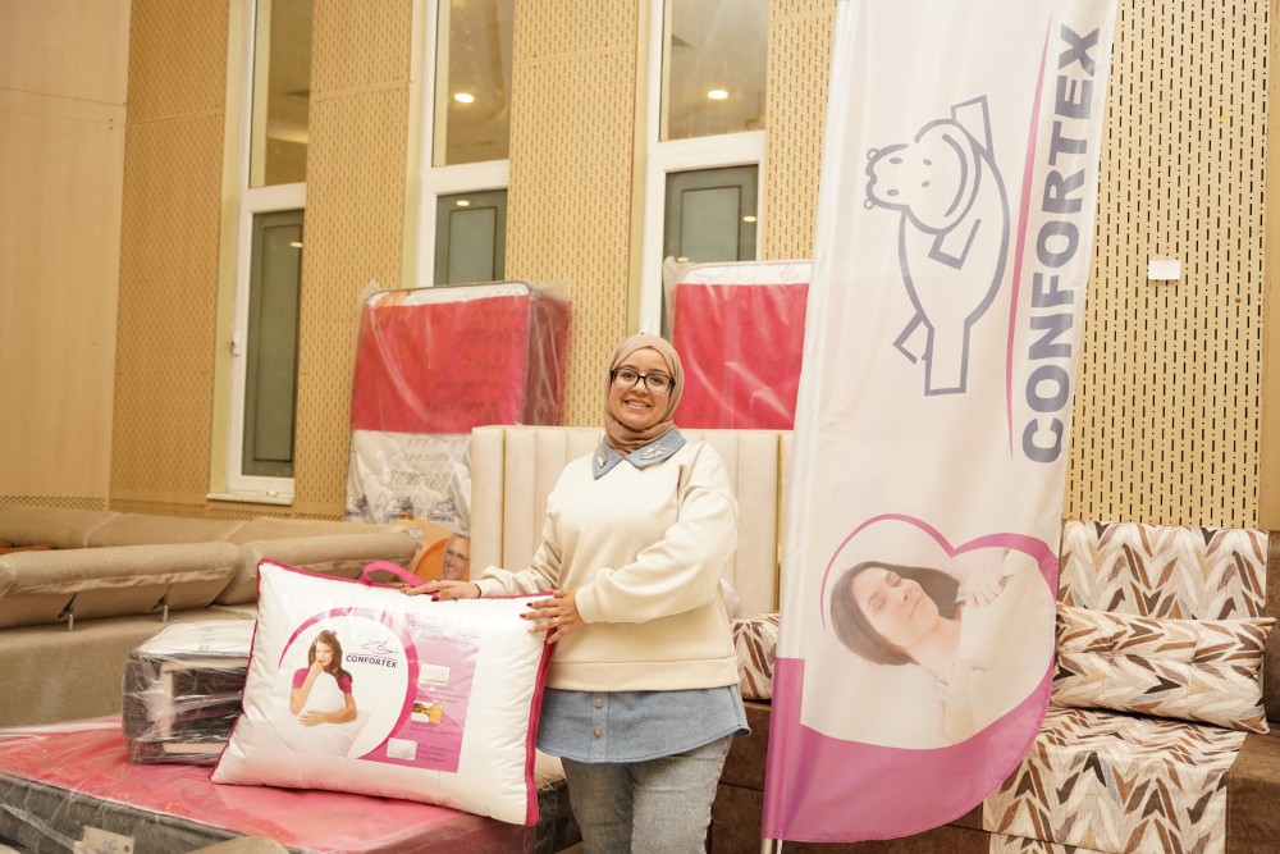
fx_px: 1255
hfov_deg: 54.0
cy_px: 427
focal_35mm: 35
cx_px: 640
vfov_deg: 37.6
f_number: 3.2
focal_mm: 35.3
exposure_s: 1/200
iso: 500
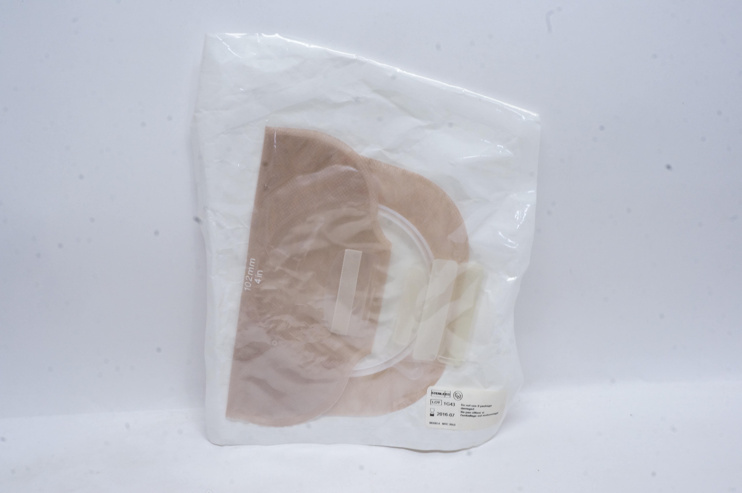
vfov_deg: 32.9
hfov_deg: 48.0
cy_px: 246
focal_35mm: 40
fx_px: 834
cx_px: 371
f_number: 22
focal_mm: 27
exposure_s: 1/6
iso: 800
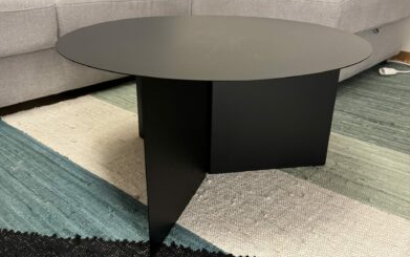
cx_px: 201
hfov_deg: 70.4
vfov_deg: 47.7
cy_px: 127
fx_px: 291
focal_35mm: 26
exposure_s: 1/50
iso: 500
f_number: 1.78
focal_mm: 6.76
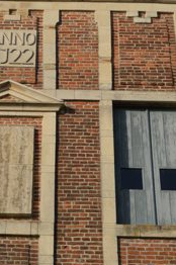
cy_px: -34
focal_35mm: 145
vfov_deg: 13.8
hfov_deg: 9.4
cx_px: 58
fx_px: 1066
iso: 100
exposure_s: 1/800
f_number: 5
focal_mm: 42
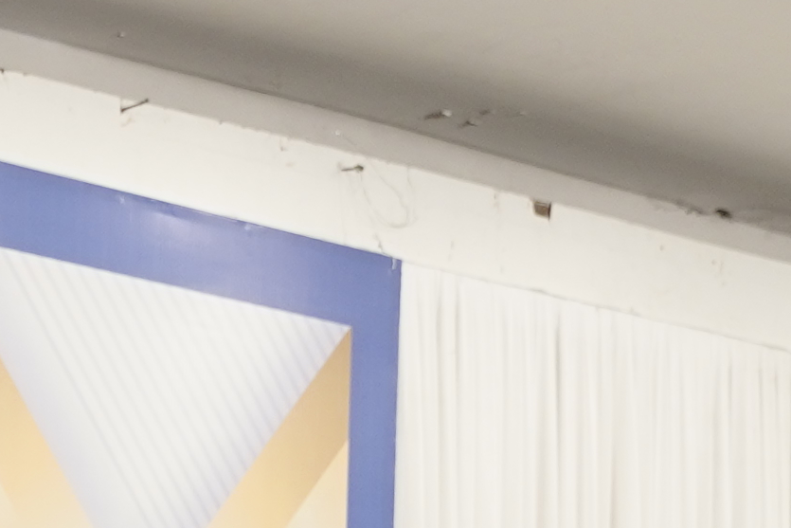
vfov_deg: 5.3
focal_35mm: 240
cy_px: 1788
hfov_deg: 8.3
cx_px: -628
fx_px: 5271
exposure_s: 1/100
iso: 800
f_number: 4
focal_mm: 33.4
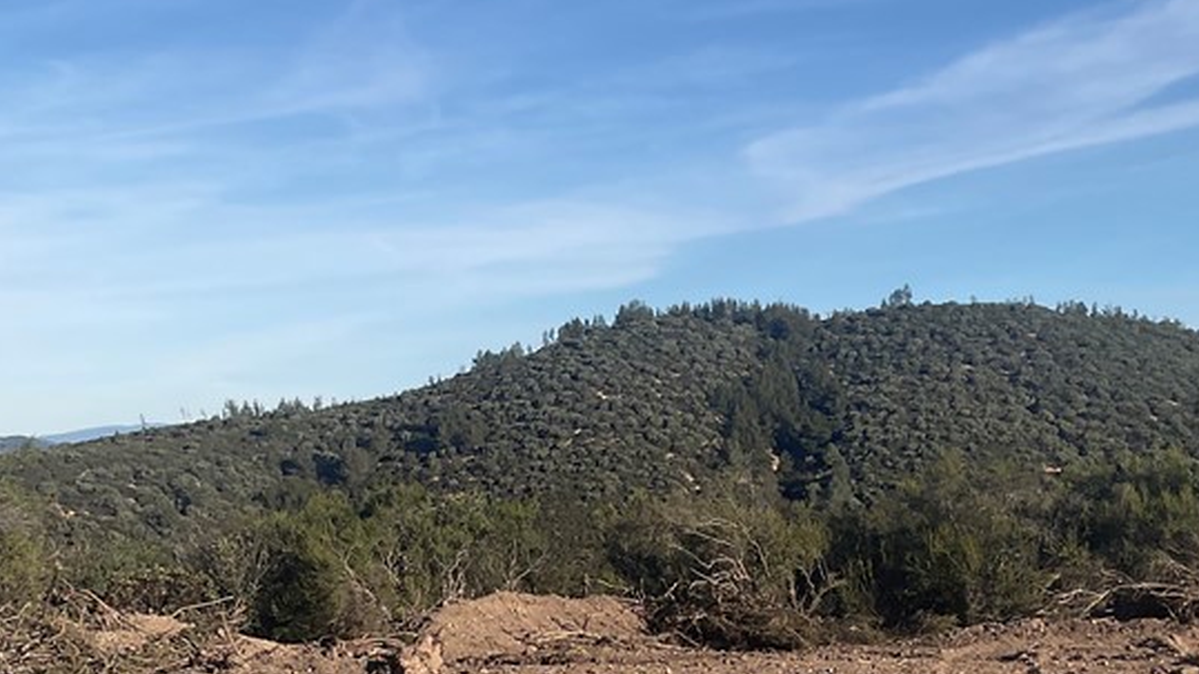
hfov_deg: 34.9
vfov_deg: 19.8
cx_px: 618
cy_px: 554
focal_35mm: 60
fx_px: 1907
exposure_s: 1/2227
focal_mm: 3
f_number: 1.8
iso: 16
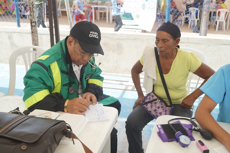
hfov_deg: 49.6
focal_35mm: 39
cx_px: 115
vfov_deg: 34.1
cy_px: 76
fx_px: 249
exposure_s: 1/250
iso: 100
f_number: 4.5
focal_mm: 26
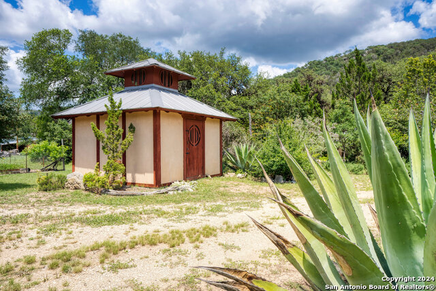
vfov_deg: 53.2
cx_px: 218
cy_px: 146
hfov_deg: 73.7
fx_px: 291
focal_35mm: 24
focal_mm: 24
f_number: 7.1
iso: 100
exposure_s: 1/640
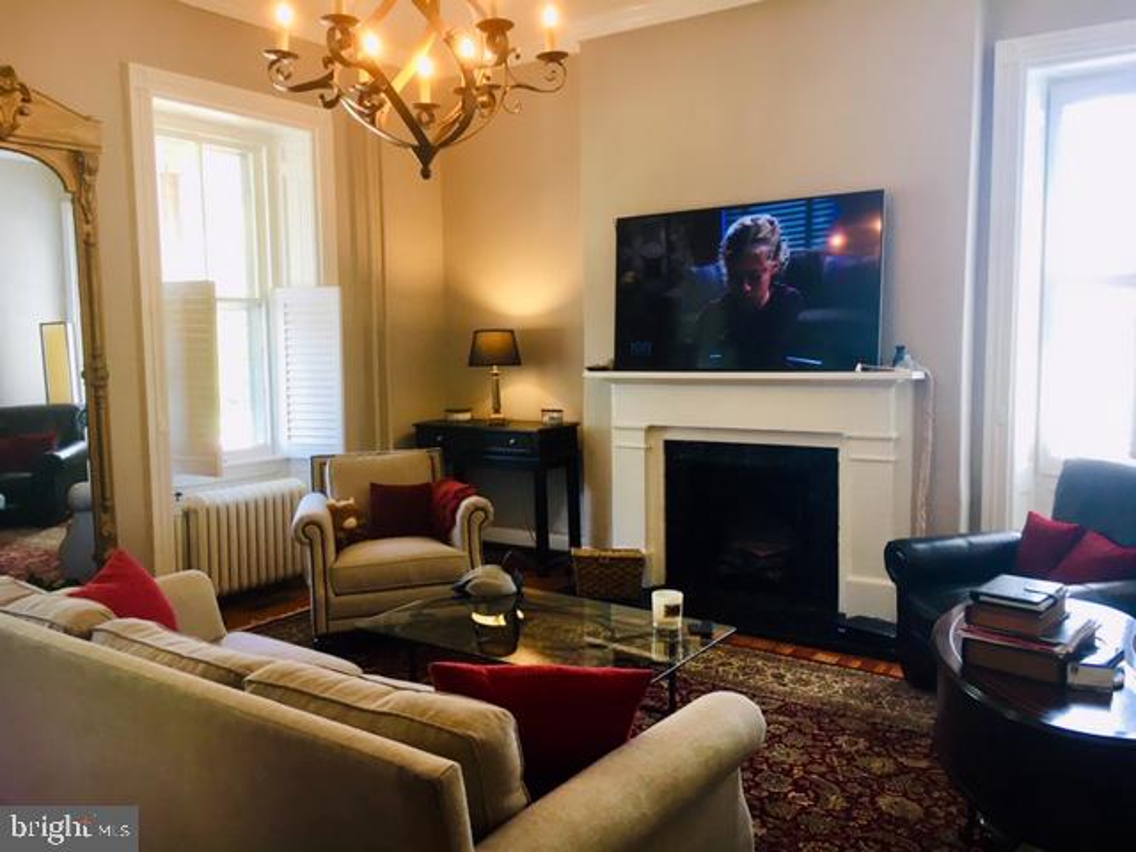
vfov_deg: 48.2
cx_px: 568
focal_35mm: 29
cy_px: 426
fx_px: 952
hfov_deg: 61.7
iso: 50
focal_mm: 4.15
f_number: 2.2
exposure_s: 1/30
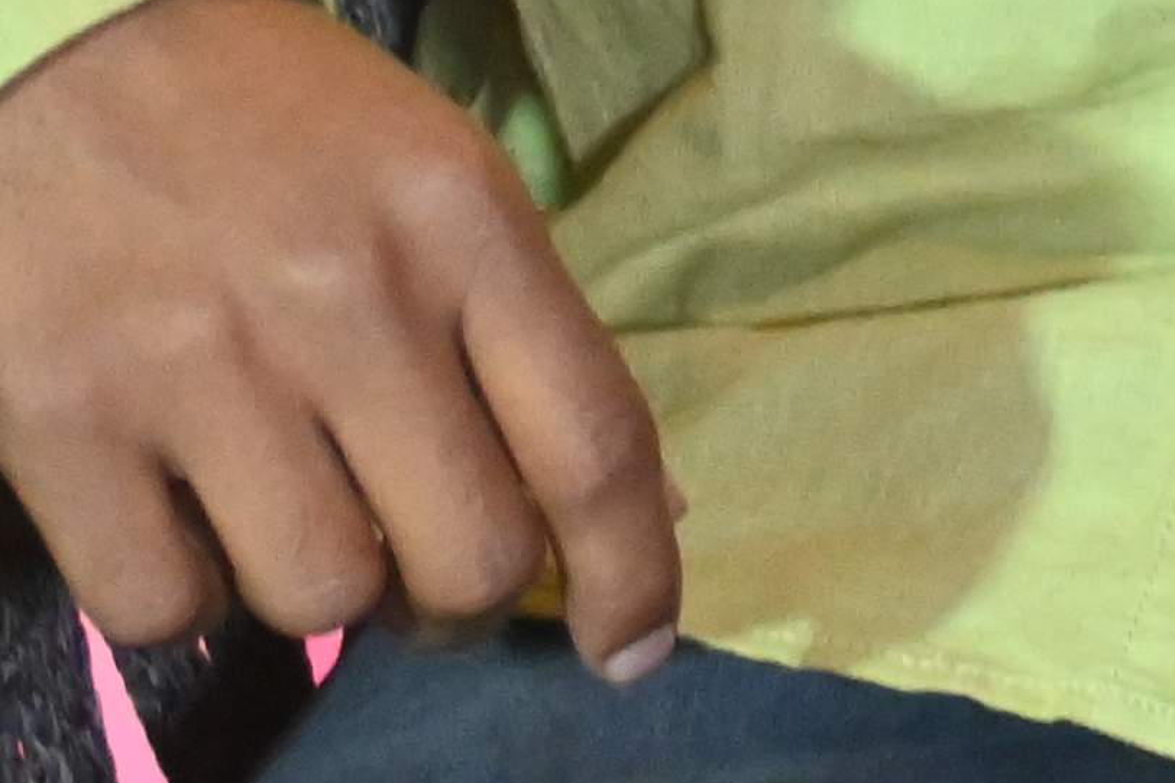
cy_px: -1326
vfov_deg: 4.6
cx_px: 3311
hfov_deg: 6.6
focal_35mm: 288
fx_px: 9397
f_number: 4.5
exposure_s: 1/80
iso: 3200
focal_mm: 28
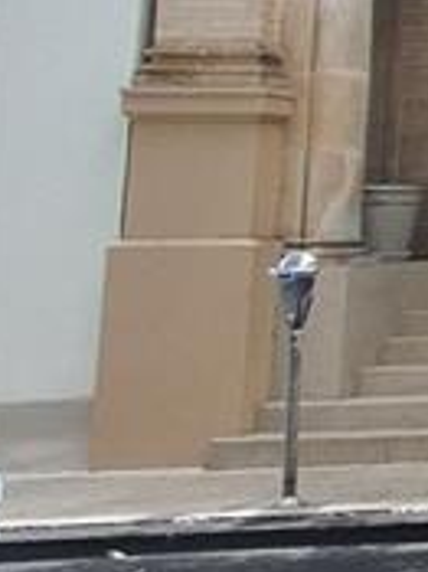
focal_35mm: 89
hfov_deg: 9.8
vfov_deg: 21.5
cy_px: 46
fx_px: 1469
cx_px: 1454
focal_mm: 1.74
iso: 40
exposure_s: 1/806
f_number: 2.2
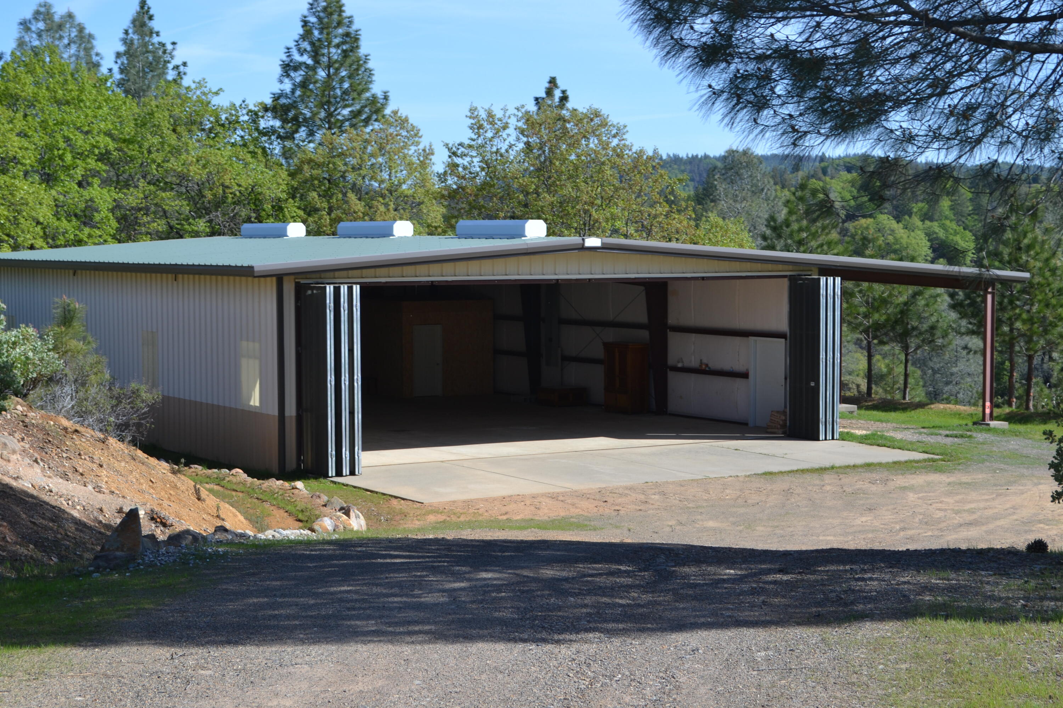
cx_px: 532
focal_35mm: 66
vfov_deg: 20.6
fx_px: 1949
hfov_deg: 30.5
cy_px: 354
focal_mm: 44
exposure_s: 1/200
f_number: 7.1
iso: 100
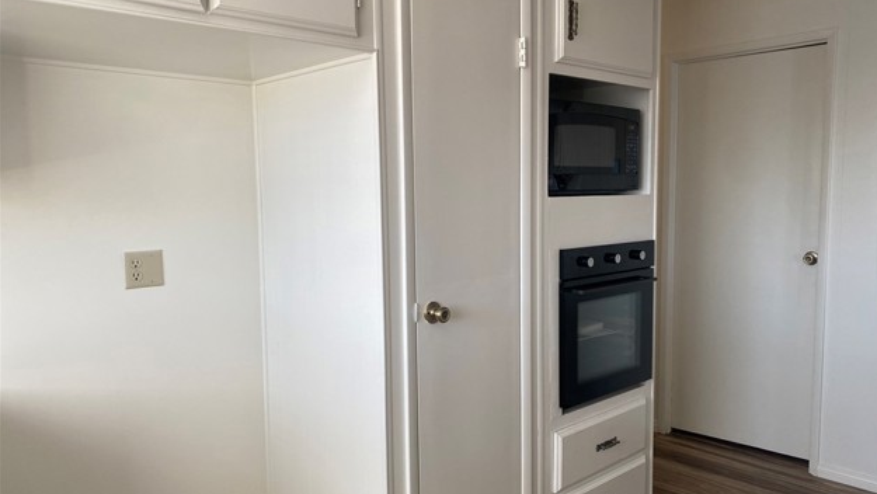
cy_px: 257
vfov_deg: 40.2
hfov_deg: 66.0
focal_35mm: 29
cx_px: 448
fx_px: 675
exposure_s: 1/120
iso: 80
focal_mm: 4.25
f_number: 1.8
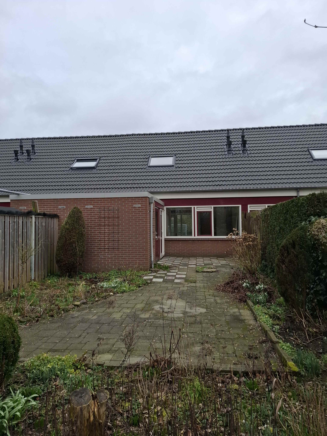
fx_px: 290
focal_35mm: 23
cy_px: 218
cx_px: 164
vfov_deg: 73.9
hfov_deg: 58.9
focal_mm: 5.54
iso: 50
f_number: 1.8
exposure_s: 1/1048
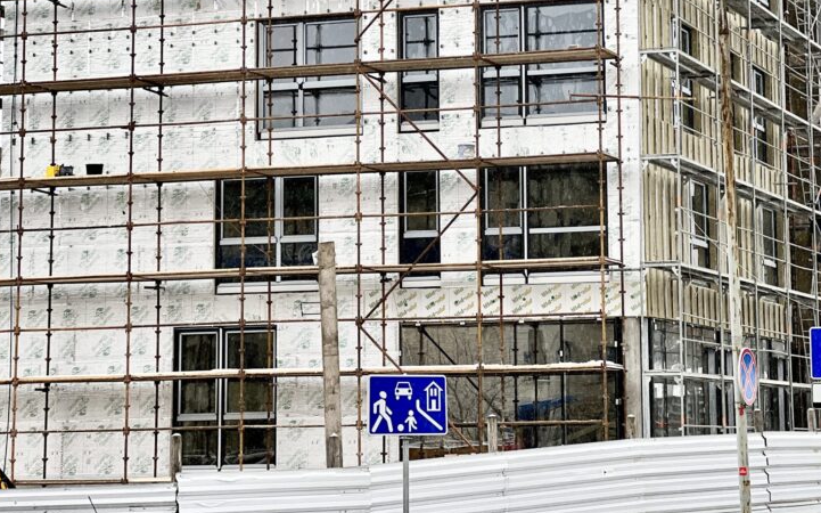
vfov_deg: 11.2
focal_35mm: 116
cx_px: 500
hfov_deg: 18.0
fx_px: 2594
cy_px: 81
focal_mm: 9
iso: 40
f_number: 2.8
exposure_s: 1/121
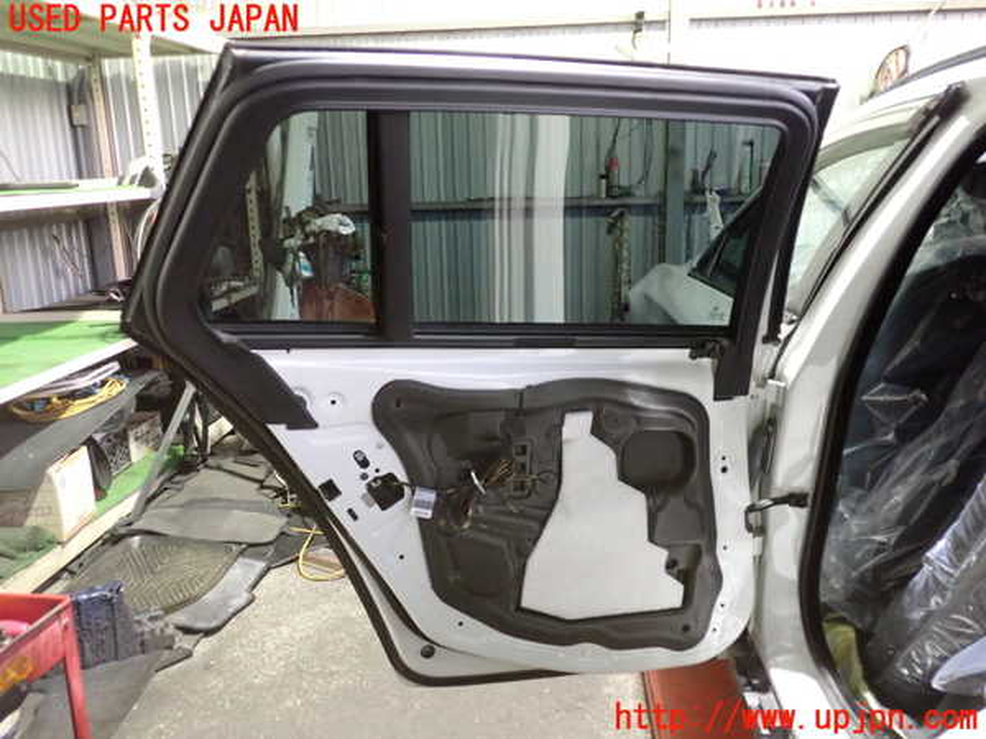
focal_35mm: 30
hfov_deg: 60.0
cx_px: 493
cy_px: 370
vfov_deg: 46.8
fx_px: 855
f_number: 2.3
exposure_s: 1/13
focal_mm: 5.4
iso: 800
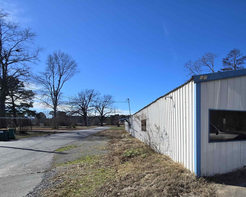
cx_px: 189
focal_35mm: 20
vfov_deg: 65.5
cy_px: 137
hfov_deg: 73.8
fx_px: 146
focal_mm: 2.2
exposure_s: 1/2391
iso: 50
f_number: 2.2
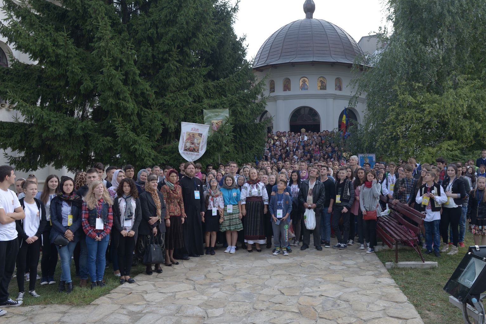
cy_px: 149
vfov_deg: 43.6
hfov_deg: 61.7
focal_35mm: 30
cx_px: 274
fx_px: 405
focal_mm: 24
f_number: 5.6
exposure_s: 1/125
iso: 100
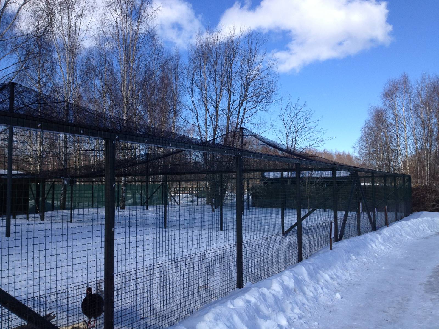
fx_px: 444
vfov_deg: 40.7
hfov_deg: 52.6
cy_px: 164
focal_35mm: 35
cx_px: 220
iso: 50
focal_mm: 4.28
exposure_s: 1/1453
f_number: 2.4
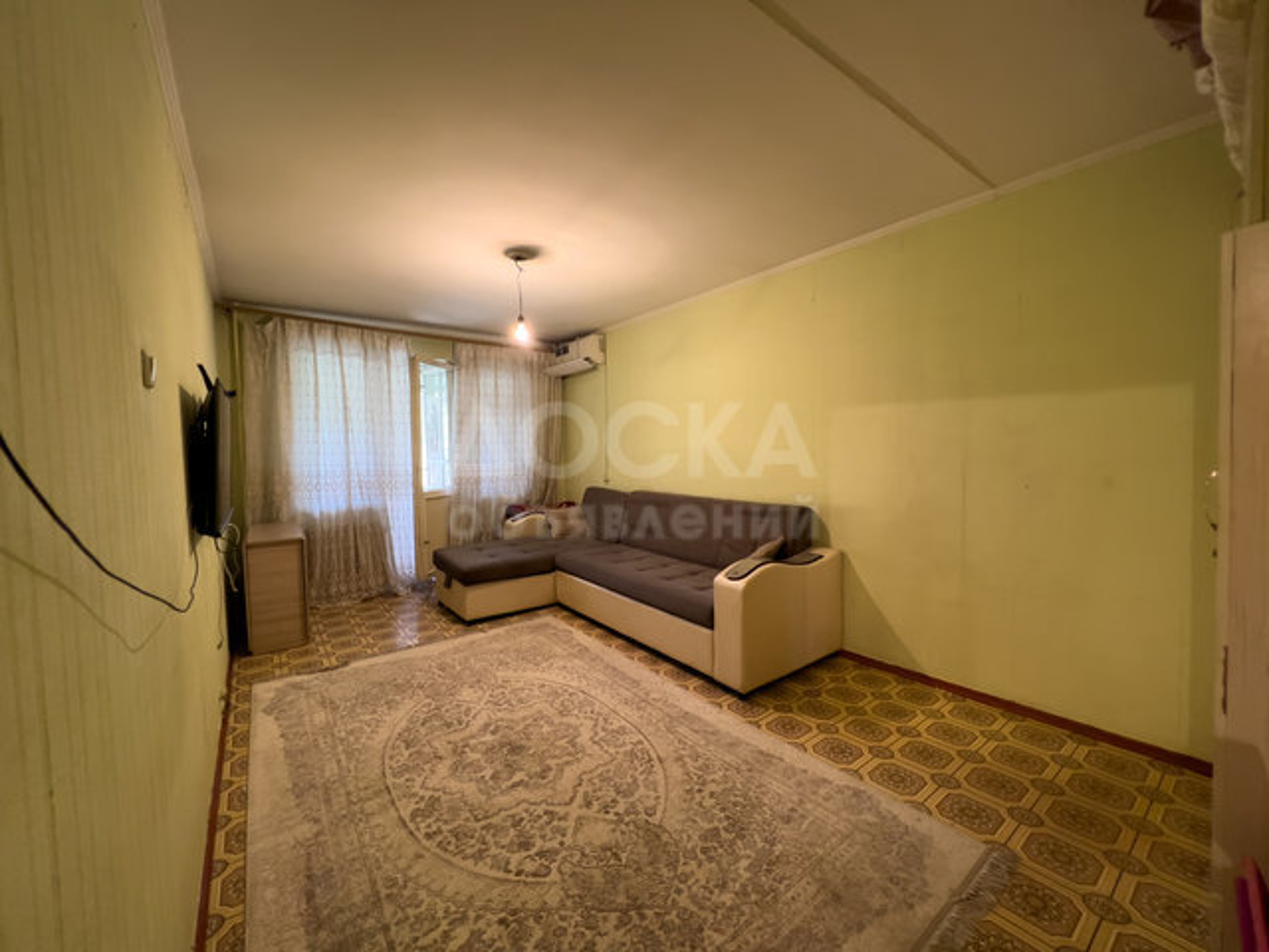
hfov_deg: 106.2
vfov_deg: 89.9
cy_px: 476
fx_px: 477
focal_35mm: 13
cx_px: 634
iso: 200
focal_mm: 1.57
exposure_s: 1/50
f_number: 1.8
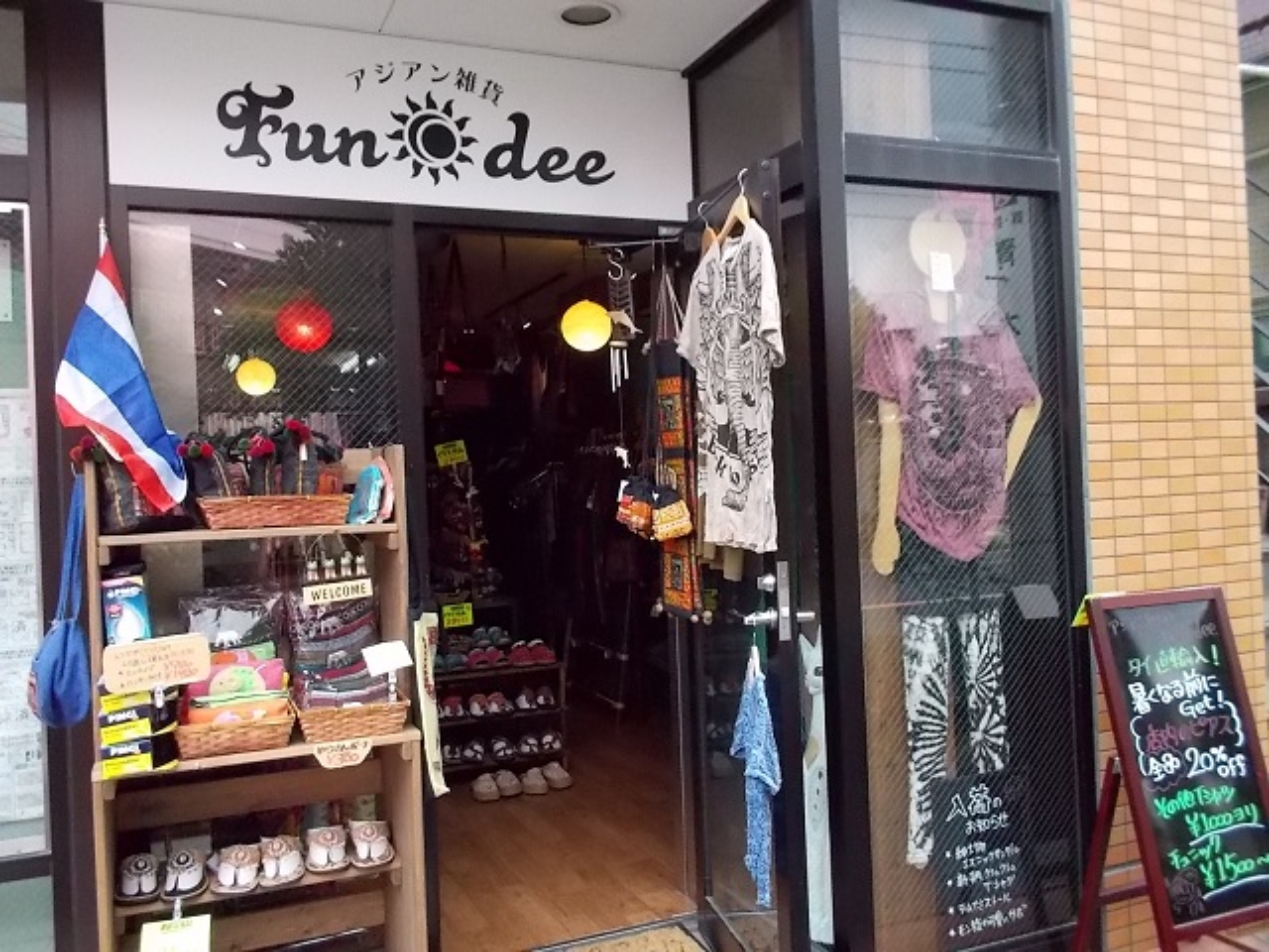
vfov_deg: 48.2
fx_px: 1063
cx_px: 634
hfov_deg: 61.7
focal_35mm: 29
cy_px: 476
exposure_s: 1/200
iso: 400
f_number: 3.3
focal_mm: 4.1
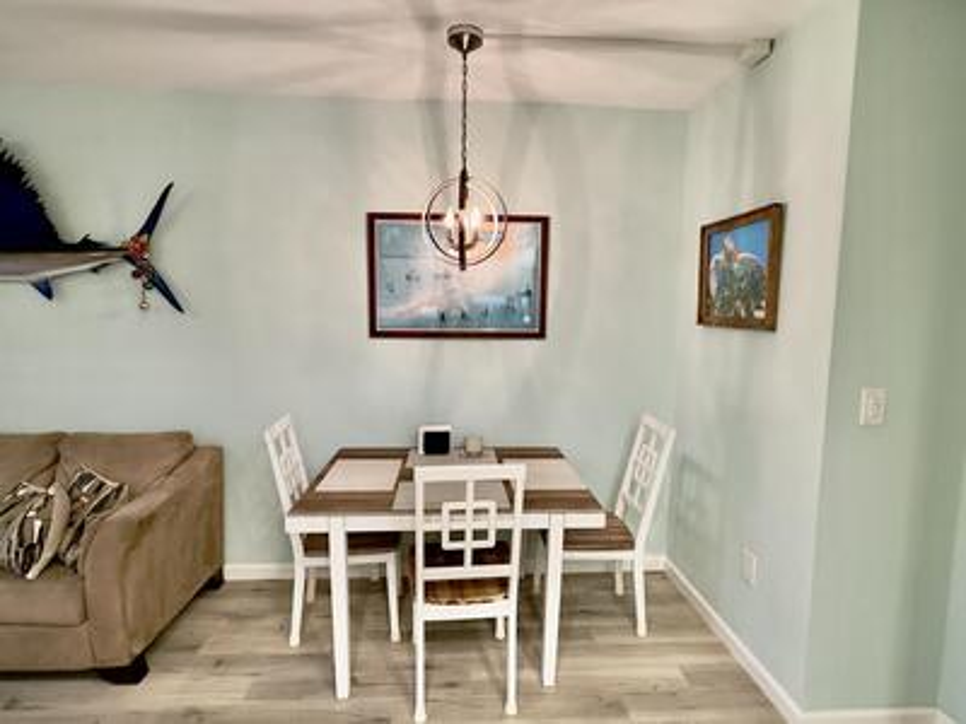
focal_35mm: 14
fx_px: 391
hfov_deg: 102.1
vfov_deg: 85.7
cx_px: 483
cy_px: 362
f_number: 2.2
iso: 160
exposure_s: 1/60
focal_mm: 2.22
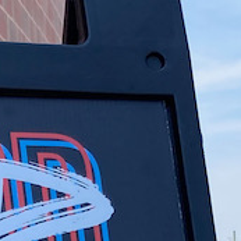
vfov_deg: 8.9
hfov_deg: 9.4
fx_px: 1441
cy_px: 502
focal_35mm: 183
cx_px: 291
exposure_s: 1/1033
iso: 20
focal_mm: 3.99
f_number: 1.8
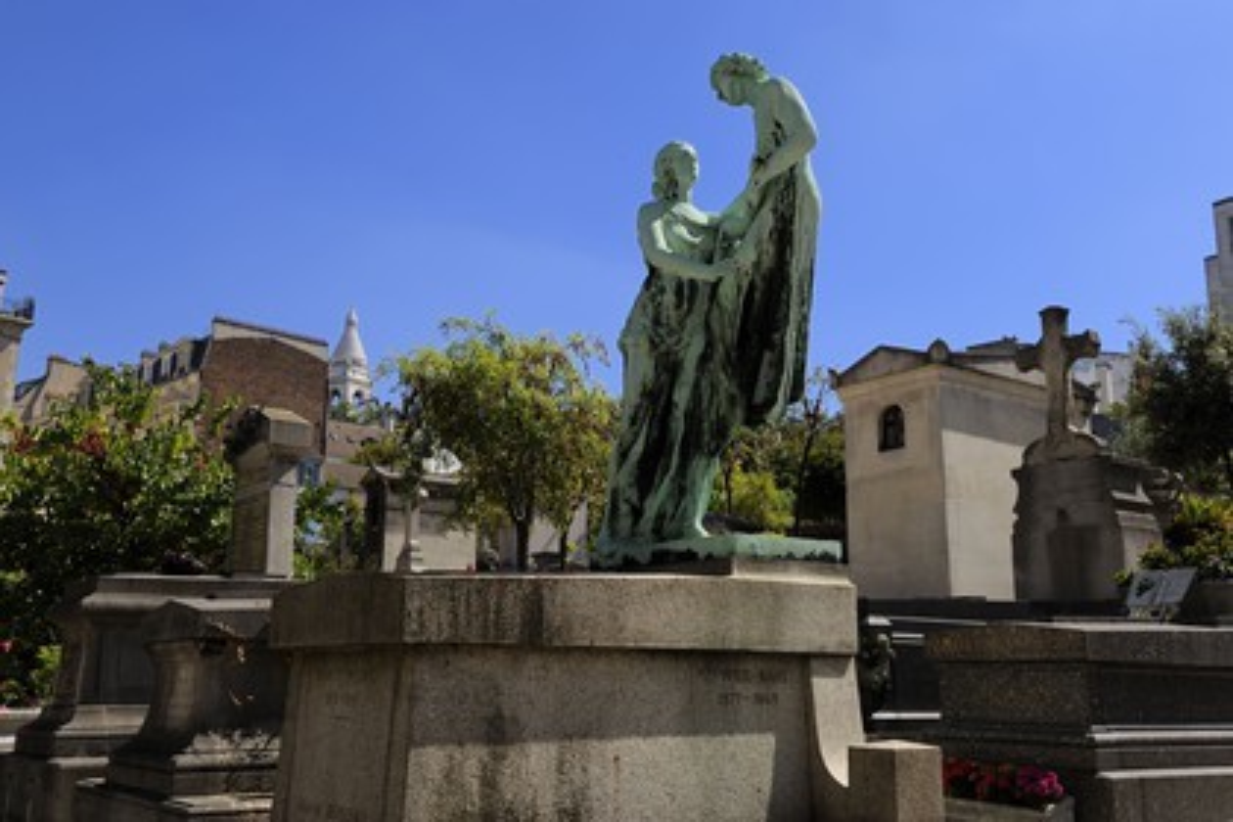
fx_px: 1233
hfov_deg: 53.1
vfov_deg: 36.9
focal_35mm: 36
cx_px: 616
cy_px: 411
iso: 200
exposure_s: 1/160
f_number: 11
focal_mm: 36
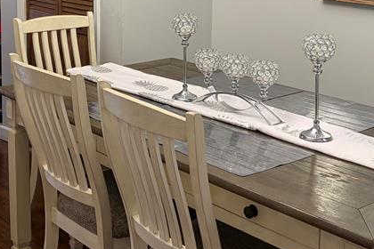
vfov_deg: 19.9
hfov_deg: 30.4
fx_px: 686
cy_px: -12
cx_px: 139
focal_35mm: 66
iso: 200
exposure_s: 1/60
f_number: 1.6
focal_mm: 5.96
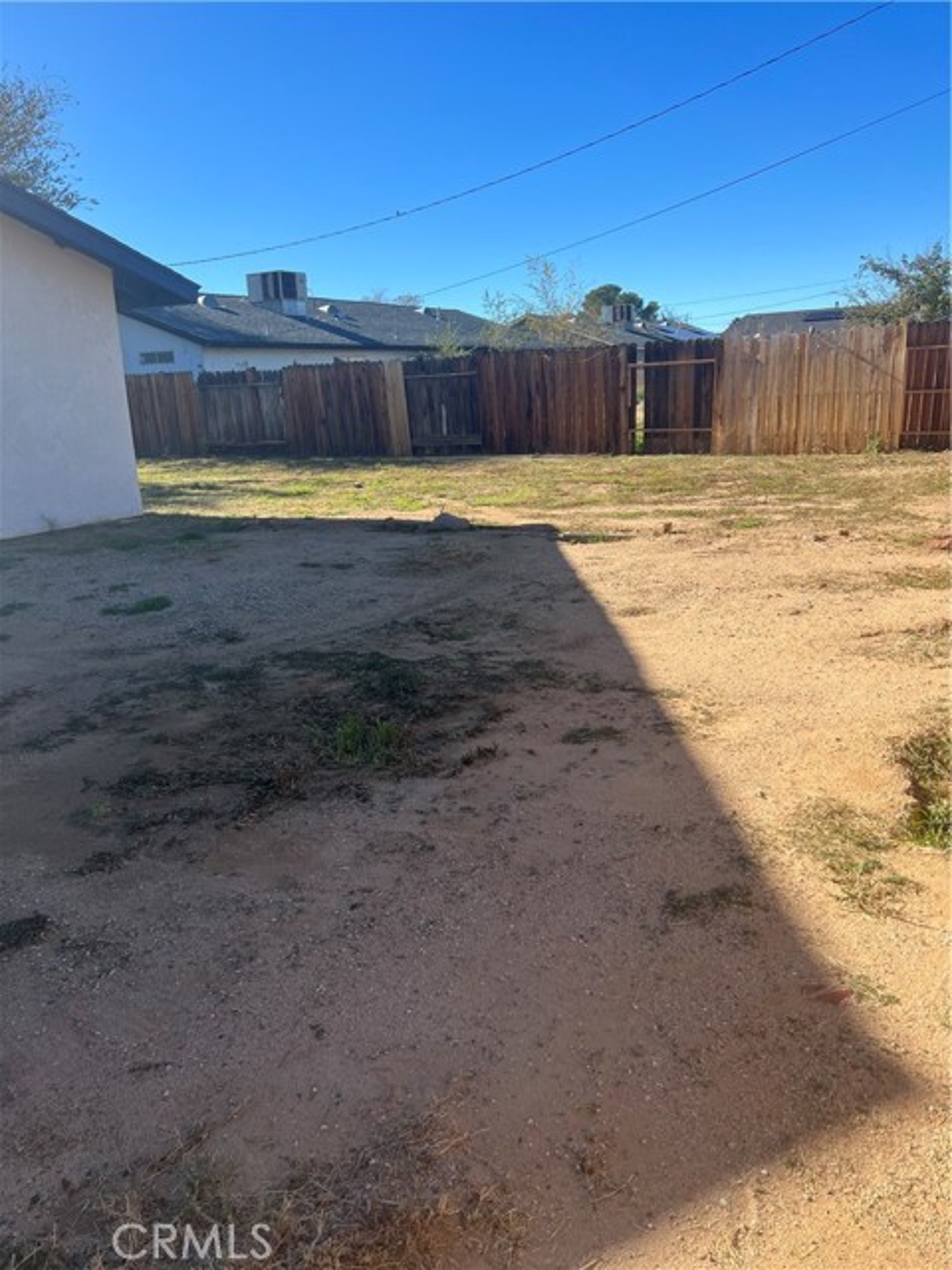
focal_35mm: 26
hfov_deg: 53.1
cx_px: 476
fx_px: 953
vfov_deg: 67.3
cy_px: 635
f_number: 1.5
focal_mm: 5.7
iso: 50
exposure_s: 1/2762
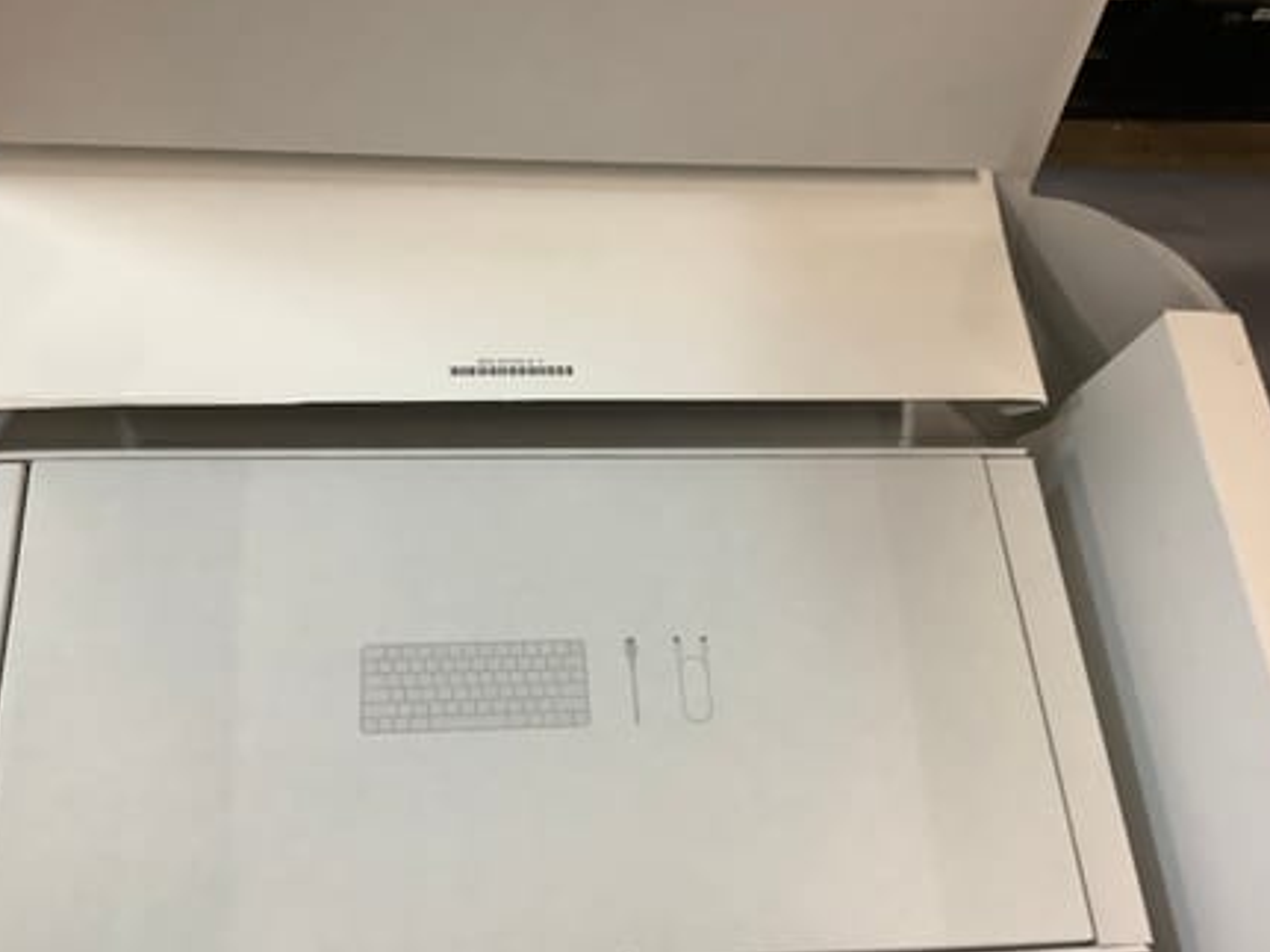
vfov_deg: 39.6
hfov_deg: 51.3
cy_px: 517
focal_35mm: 36
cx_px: 575
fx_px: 1320
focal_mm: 3.3
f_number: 2.4
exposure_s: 1/50
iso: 160
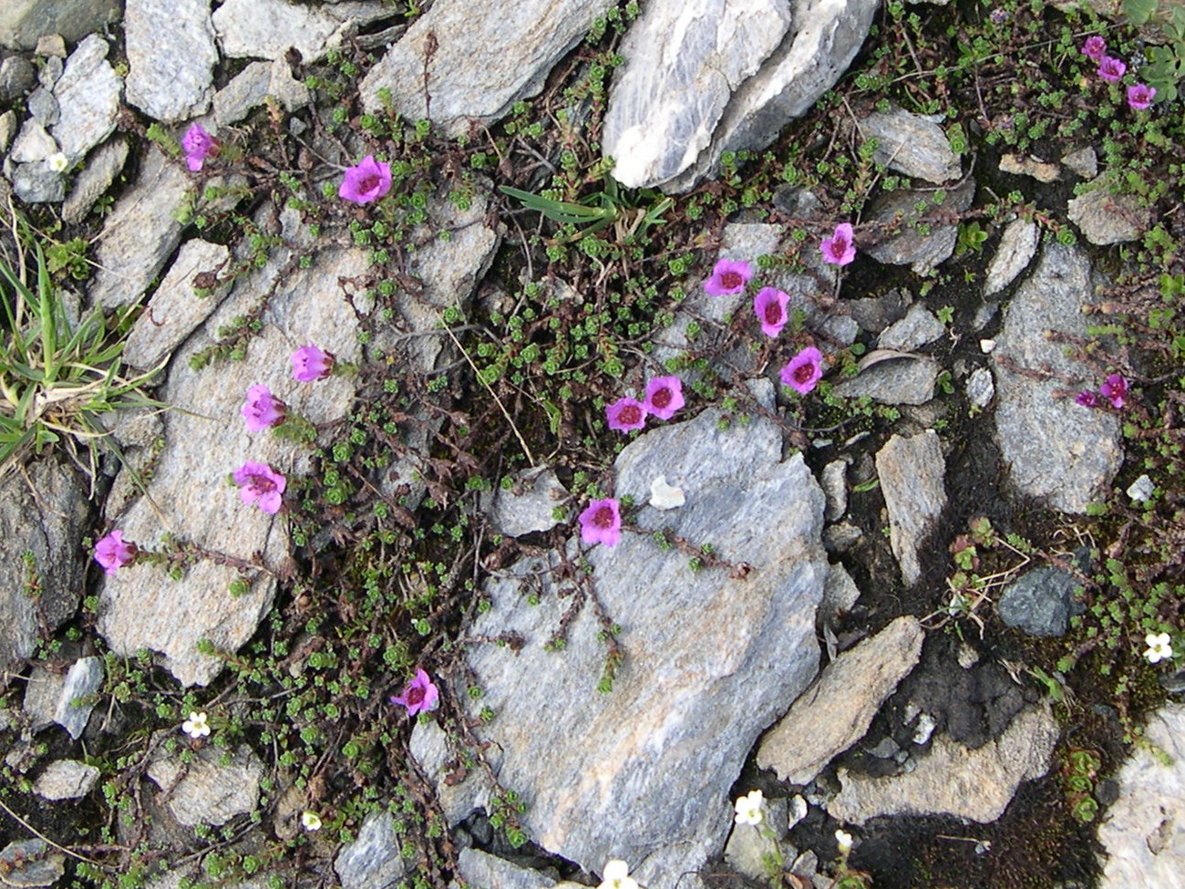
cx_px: 592
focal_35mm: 38
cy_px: 444
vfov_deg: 37.7
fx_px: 1301
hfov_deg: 49.0
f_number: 2.8
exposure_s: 1/416
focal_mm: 8
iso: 100
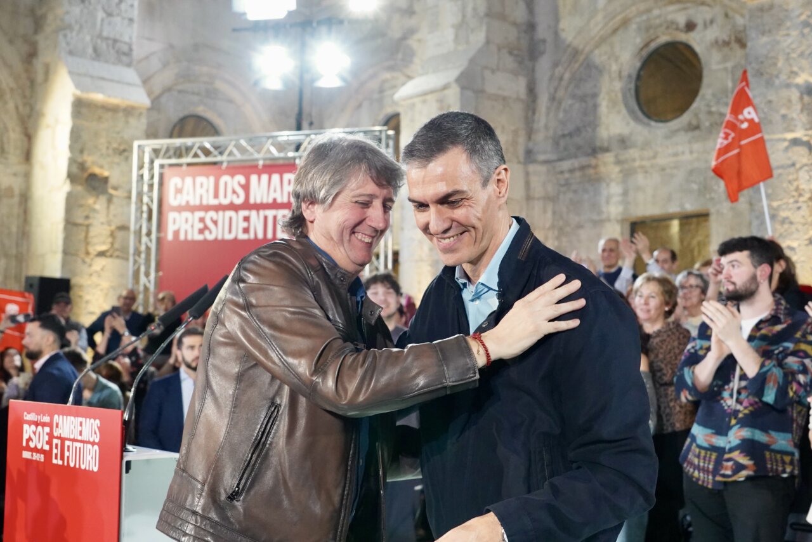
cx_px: 406
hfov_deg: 46.4
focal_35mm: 42
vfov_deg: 31.9
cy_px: 271
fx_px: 947
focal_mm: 42
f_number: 5.6
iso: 6400
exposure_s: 1/400
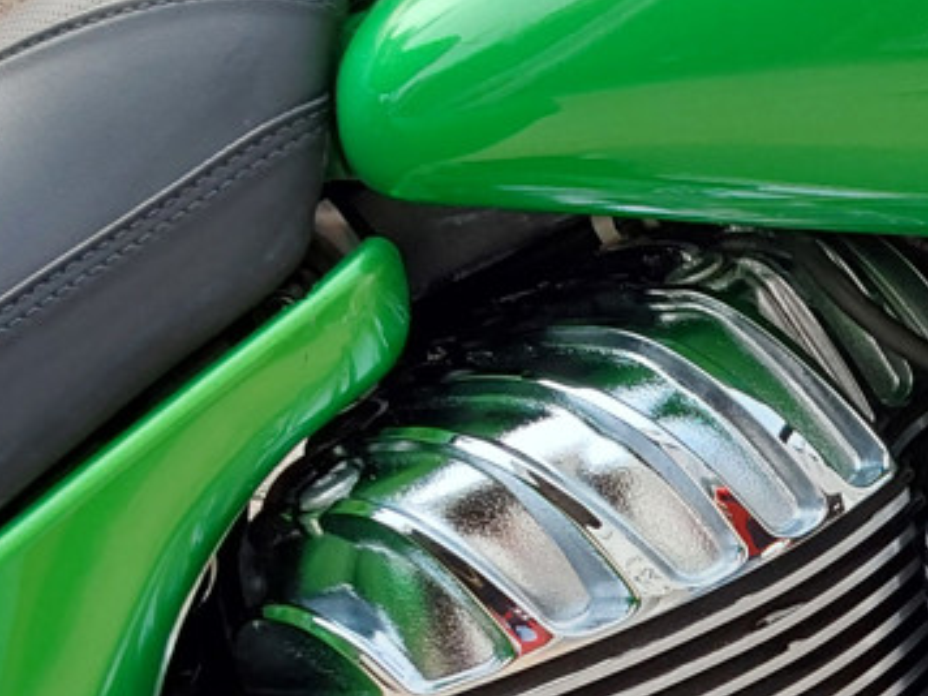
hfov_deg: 21.8
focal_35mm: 84
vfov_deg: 16.6
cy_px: 910
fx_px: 2252
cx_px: 1080
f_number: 1.9
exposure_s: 1/521
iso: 50
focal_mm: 2.91
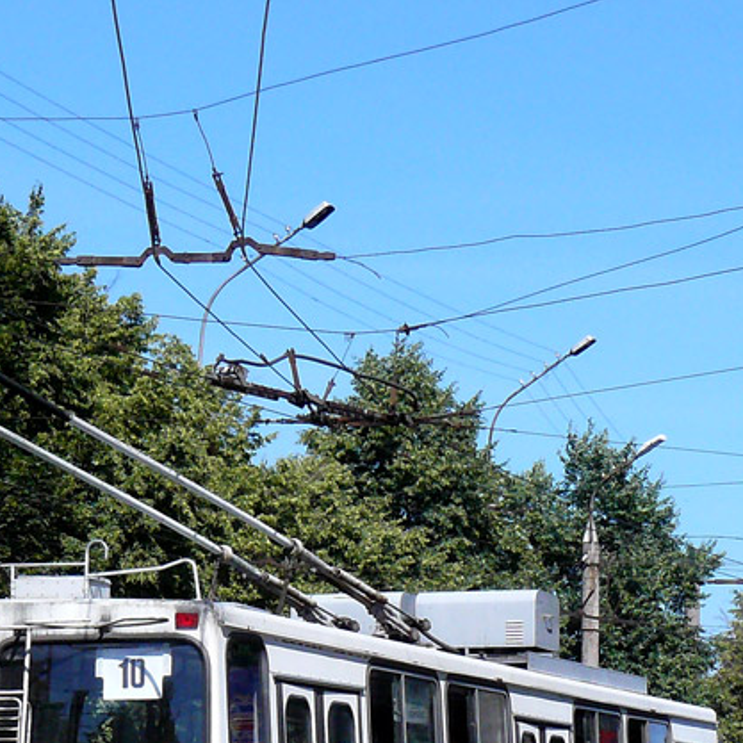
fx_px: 3060
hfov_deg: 13.8
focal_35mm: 126
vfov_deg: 13.7
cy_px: 641
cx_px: 205
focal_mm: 9.6
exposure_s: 1/1300
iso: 200
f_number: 4
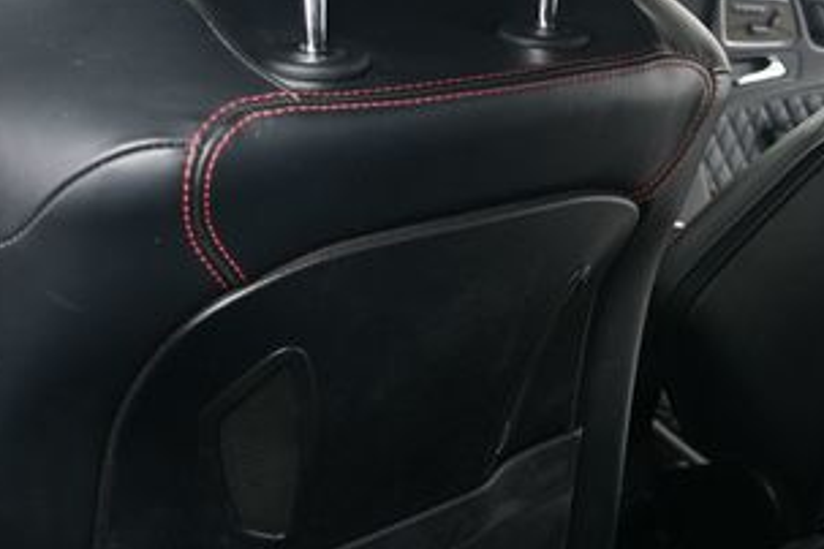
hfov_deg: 34.2
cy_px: 174
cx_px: 634
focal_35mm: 57
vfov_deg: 23.6
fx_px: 1305
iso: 100
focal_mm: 18
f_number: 4.5
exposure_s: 1/160
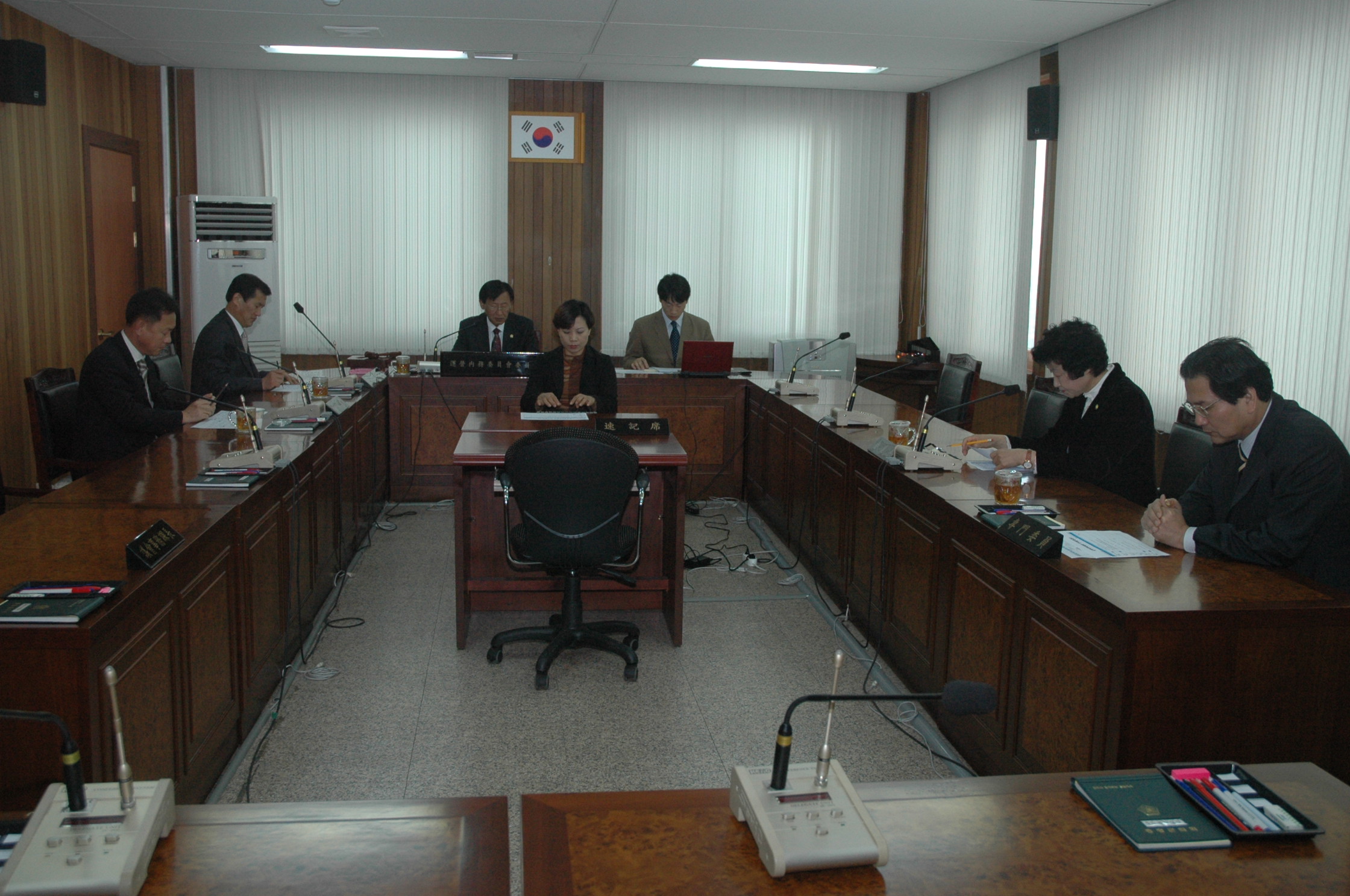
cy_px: 448
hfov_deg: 57.3
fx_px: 1236
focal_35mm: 33
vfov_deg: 39.9
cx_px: 675
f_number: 5.6
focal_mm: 22
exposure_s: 1/90
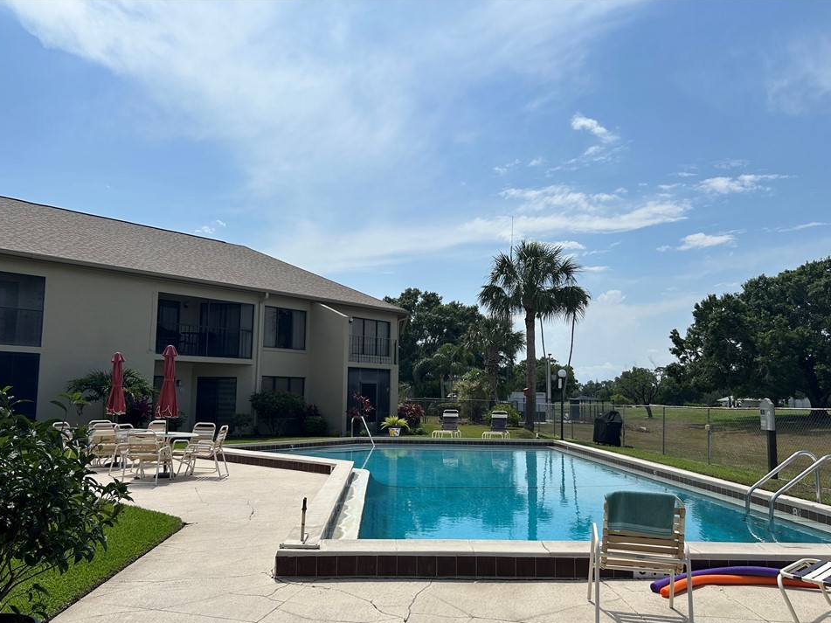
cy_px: 333
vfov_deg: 49.7
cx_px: 412
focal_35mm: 28
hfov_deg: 63.4
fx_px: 672
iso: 50
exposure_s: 1/8696
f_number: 1.5
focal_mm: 5.7
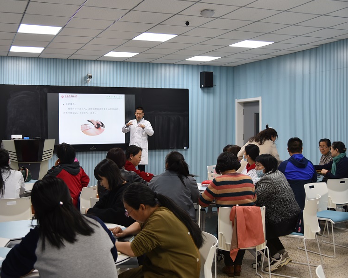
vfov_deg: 34.9
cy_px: 139
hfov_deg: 42.8
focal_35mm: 43
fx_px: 443
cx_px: 148
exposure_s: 1/60
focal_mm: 38
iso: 560
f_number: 4
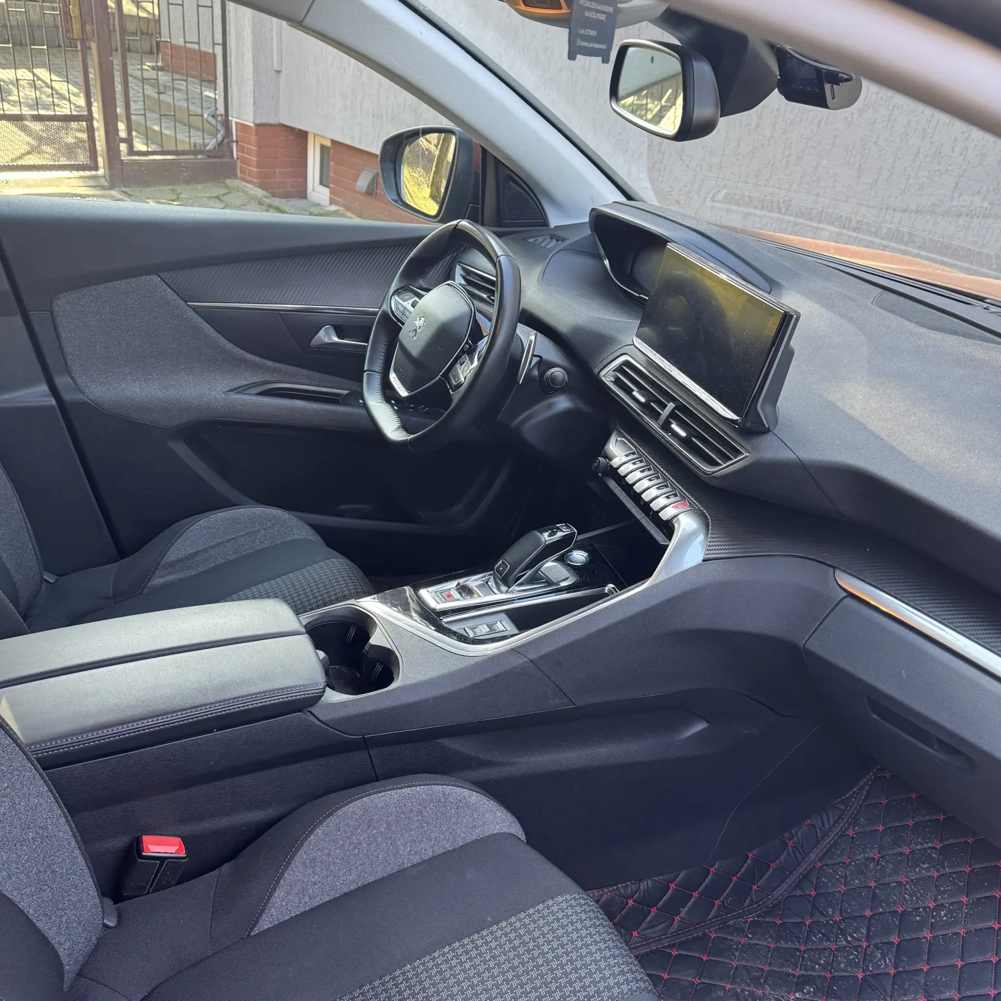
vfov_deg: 55.4
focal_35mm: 29
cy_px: 571
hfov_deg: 55.6
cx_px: 501
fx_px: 949
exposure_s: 1/121
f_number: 1.78
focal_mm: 6.76
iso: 200
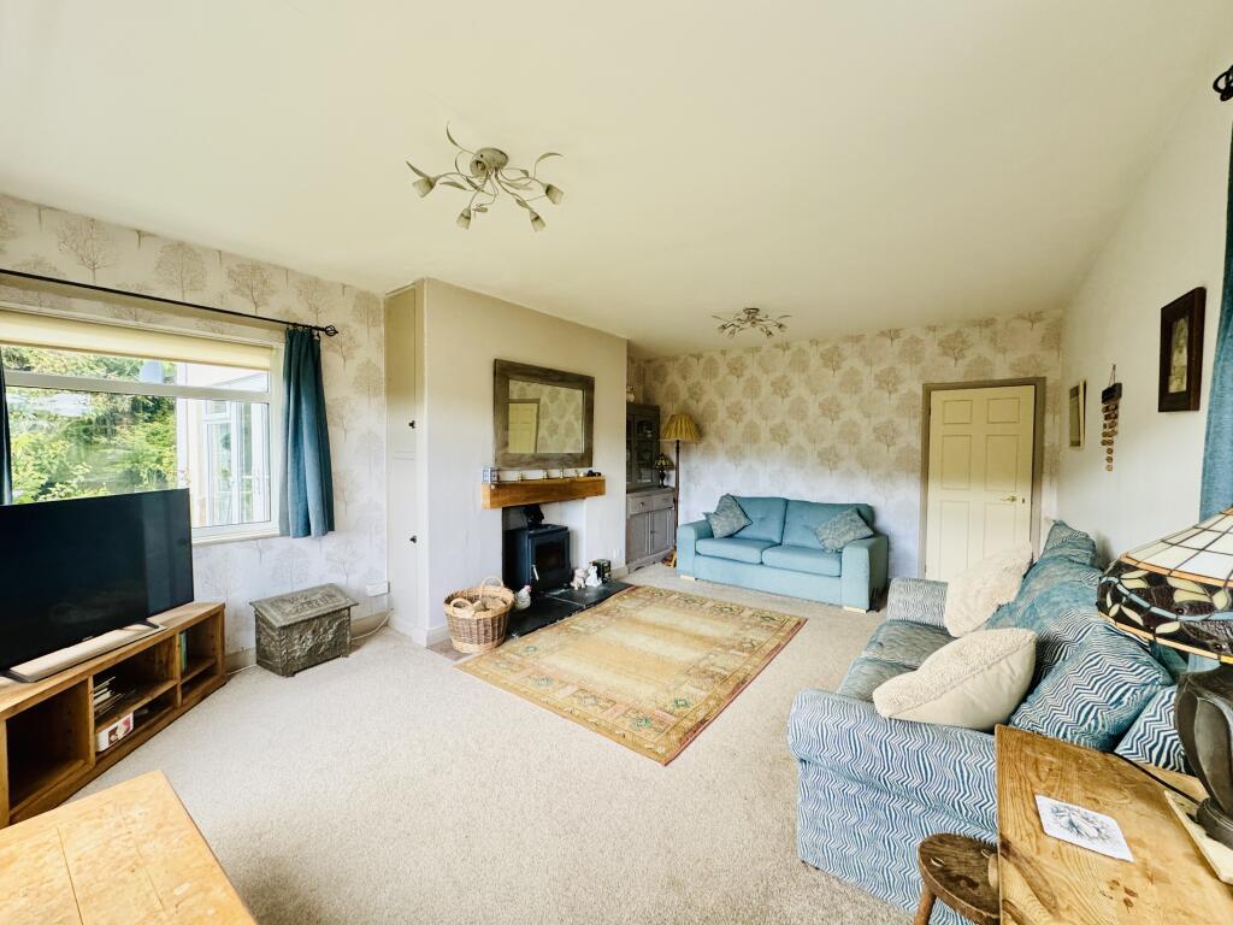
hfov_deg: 102.1
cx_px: 616
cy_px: 462
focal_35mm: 14
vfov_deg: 85.7
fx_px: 499
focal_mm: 2.22
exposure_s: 1/99
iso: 320
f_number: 2.2
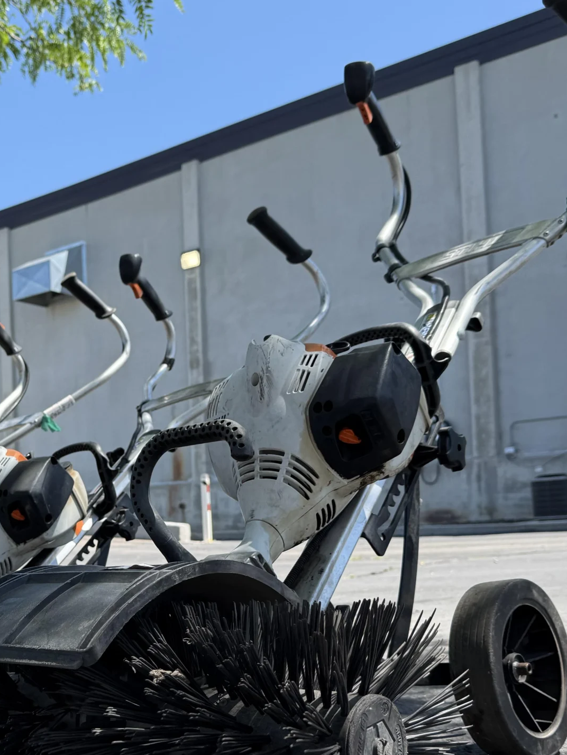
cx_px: 115
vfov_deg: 43.3
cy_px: 497
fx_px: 939
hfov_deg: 32.7
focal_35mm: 43
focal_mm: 6.8
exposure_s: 1/1689
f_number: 1.8
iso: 80
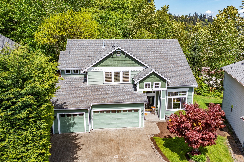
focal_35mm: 28
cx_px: 122
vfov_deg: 46.4
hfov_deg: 65.5
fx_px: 190
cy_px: 81
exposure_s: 1/1250
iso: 100
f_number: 2.8
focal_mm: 10.26
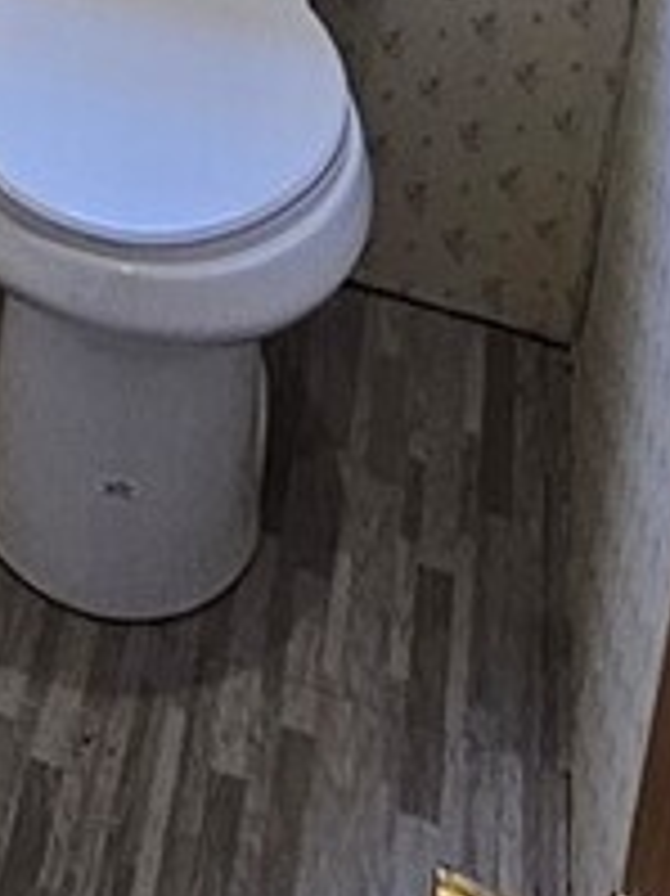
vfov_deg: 16.3
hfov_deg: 13.4
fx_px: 2428
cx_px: -688
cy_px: -878
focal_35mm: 94
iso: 125
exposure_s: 1/60
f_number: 2.2
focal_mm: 2.2
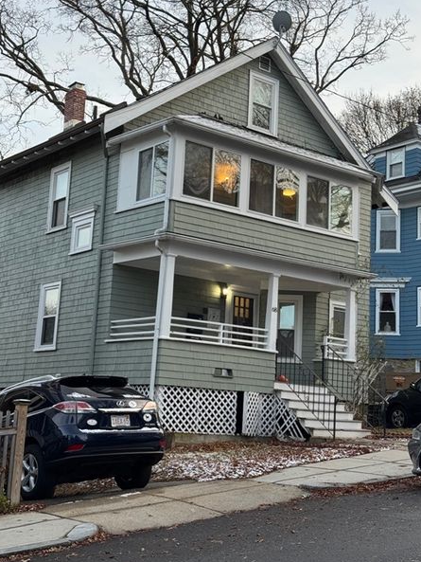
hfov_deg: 27.0
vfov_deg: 35.5
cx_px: 229
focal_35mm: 54
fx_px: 875
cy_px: 252
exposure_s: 1/213
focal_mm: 6.76
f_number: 1.78
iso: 50
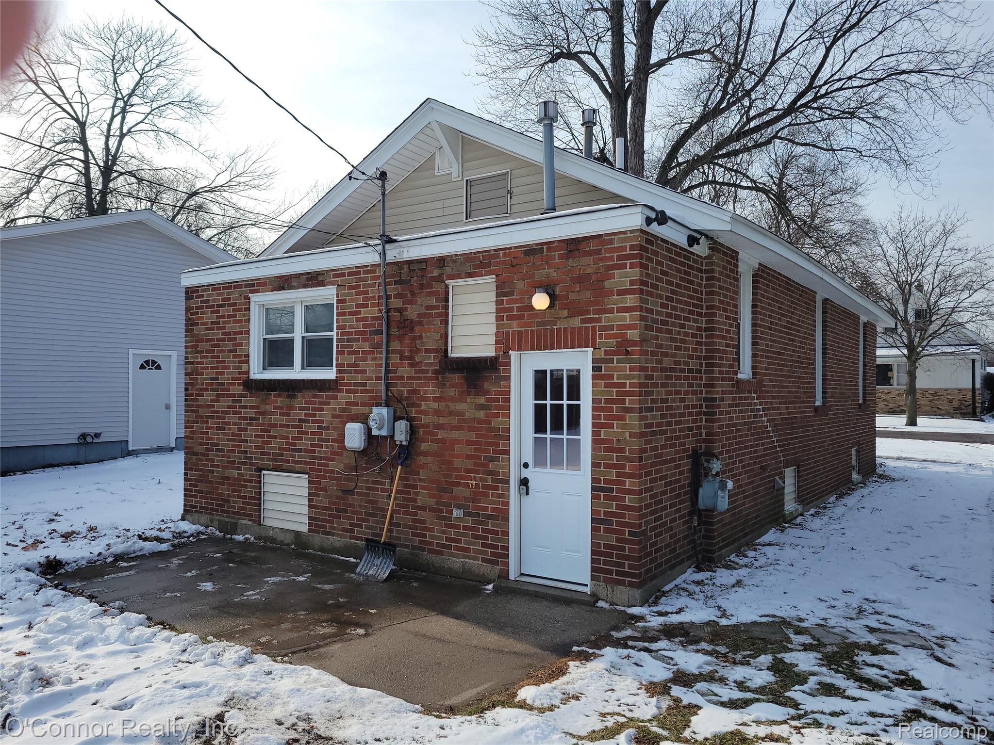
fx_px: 747
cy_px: 372
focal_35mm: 26
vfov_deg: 53.1
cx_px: 497
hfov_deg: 67.3
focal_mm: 5.4
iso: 40
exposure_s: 1/2969
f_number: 1.8
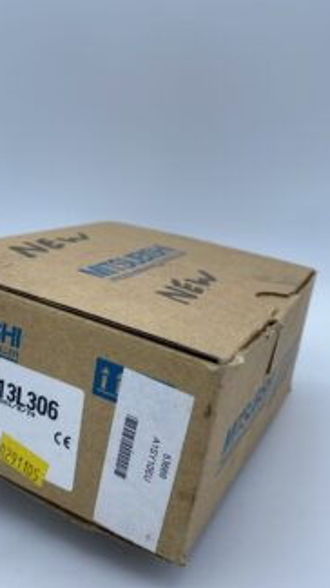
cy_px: 263
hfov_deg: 33.3
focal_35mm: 35
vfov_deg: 56.5
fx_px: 545
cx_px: 103
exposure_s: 1/1182
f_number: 1.8
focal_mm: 4.25
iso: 32
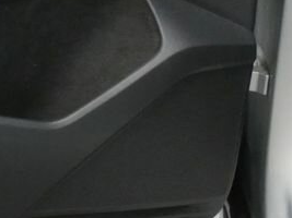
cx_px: -231
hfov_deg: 12.4
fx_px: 1231
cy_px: -145
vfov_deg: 9.7
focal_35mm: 146
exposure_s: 1/80
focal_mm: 6.8
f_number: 5.6
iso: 640
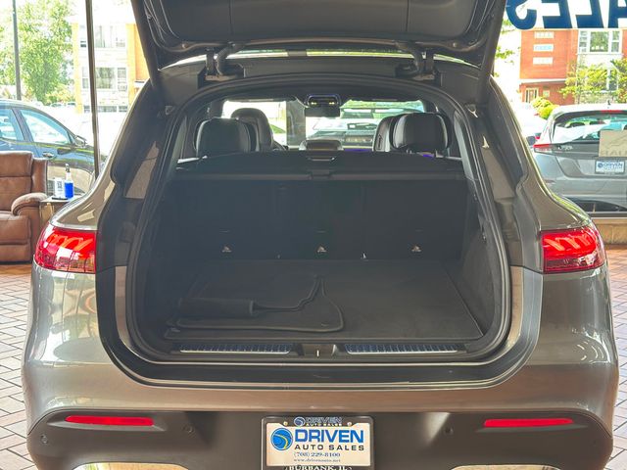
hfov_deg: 39.7
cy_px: 235
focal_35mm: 48
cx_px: 314
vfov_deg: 30.3
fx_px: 869
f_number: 1.78
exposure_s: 1/120
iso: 160
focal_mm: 6.86
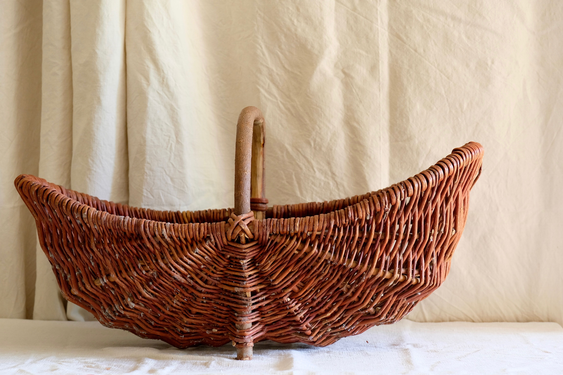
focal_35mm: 83
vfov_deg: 16.5
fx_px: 1298
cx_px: 269
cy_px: 203
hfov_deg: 24.5
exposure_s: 1/38
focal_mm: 50.5
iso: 800
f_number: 4
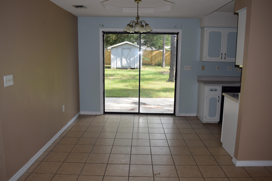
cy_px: 90
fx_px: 227
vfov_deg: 43.6
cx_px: 136
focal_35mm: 30
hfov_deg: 61.9
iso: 180
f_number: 5.6
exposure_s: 1/125
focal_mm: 20
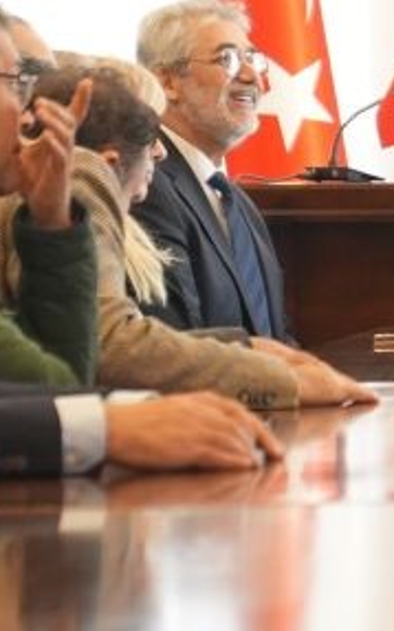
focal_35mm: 373
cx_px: 828
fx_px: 6418
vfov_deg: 5.6
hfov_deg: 3.5
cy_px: 288
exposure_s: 1/125
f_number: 3.2
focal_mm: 70
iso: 1600
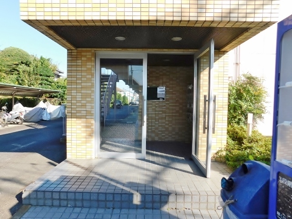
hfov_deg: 73.9
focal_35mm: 23
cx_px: 146
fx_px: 194
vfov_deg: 58.9
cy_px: 110
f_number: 3
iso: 125
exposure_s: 1/640
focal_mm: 4
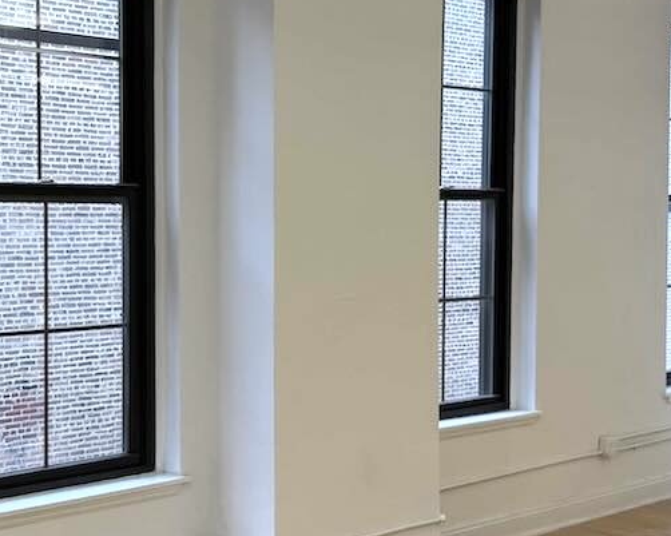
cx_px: 216
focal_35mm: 56
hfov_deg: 33.3
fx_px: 1111
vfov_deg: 27.0
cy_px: 327
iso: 64
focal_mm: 6.76
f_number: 1.78
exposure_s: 1/144
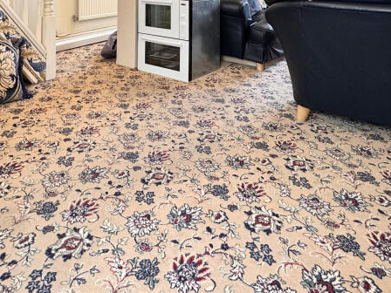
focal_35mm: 32
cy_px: -31
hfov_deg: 56.4
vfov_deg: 37.0
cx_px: 159
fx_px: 361
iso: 160
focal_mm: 2.22
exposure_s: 1/50
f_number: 2.2
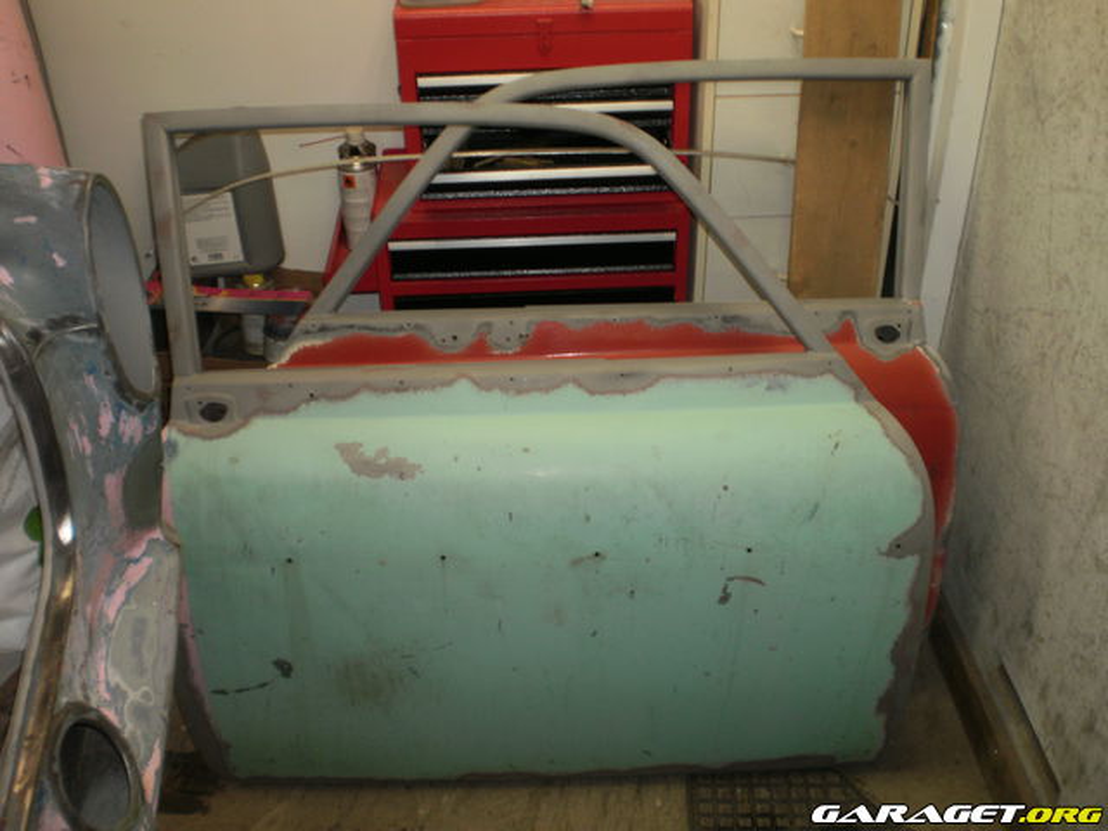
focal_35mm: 36
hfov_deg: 51.4
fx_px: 1152
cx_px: 554
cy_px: 416
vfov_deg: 39.7
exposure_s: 1/30
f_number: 3.1
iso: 125
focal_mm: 6.3
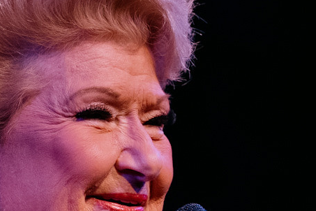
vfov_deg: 1.5
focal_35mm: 905
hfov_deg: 2.3
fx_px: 7943
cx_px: 195
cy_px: 283
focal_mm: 200
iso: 1000
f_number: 2.8
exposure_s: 1/320
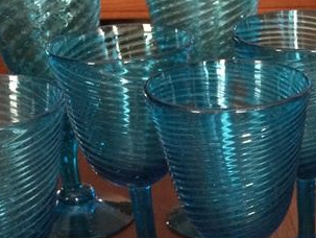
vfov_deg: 16.5
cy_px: 199
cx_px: 331
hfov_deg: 21.1
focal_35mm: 89
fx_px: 813
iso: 320
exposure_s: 1/30
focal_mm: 4.12
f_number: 2.2
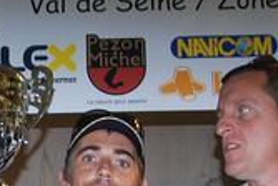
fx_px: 743
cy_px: 151
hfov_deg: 20.8
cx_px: 32
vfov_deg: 14.2
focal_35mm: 96
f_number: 3.5
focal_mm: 18
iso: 200
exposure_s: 1/60
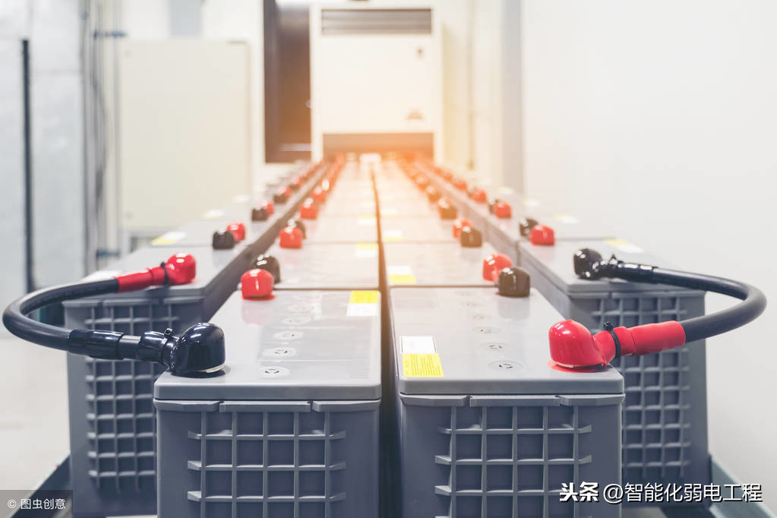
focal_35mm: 33
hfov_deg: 57.2
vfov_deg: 40.0
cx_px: 388
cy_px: 259
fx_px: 712
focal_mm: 22
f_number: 2.8
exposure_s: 1/60
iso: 1600
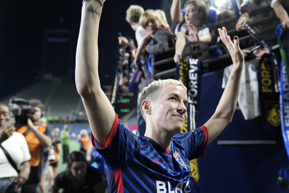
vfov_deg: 36.9
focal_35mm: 36
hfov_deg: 53.1
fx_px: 289
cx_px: 144
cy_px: 96
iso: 3200
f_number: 2.8
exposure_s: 1/800
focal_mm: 36
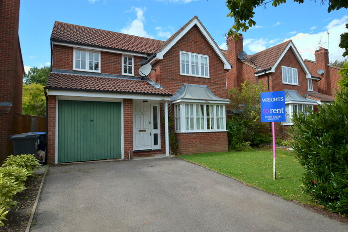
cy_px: 116
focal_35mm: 21
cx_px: 174
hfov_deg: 81.2
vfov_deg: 59.4
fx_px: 203
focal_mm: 14
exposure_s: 1/160
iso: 100
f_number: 6.3
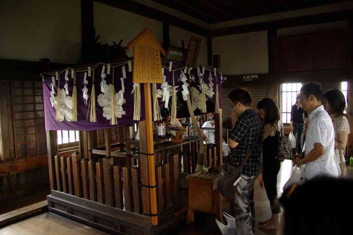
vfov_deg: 47.8
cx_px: 176
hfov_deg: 67.4
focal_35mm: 27
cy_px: 118
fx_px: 264
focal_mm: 18
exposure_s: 1/30
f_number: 3.5
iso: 400
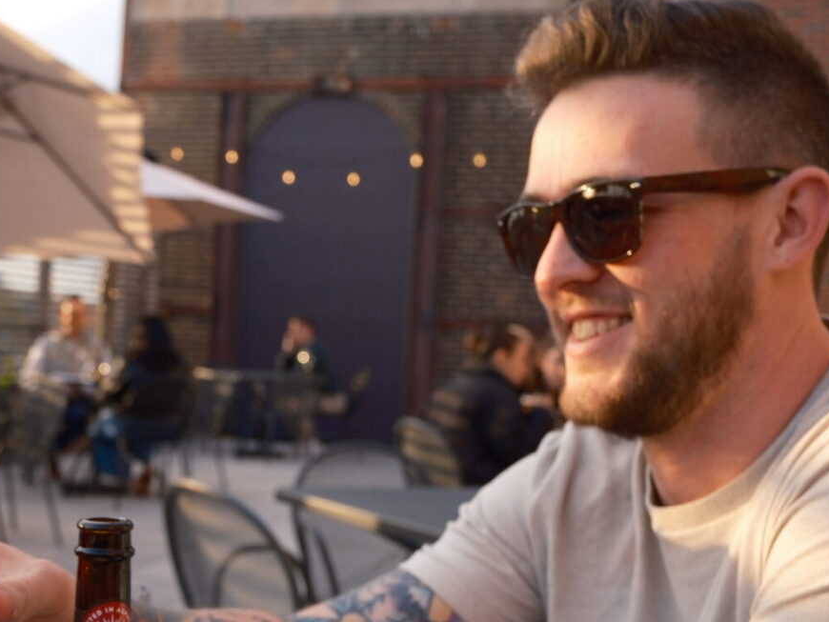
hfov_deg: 32.6
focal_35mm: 58
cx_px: 211
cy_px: 469
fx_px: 1389
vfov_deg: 24.9
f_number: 4
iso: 1000
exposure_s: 1/800
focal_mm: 19.7
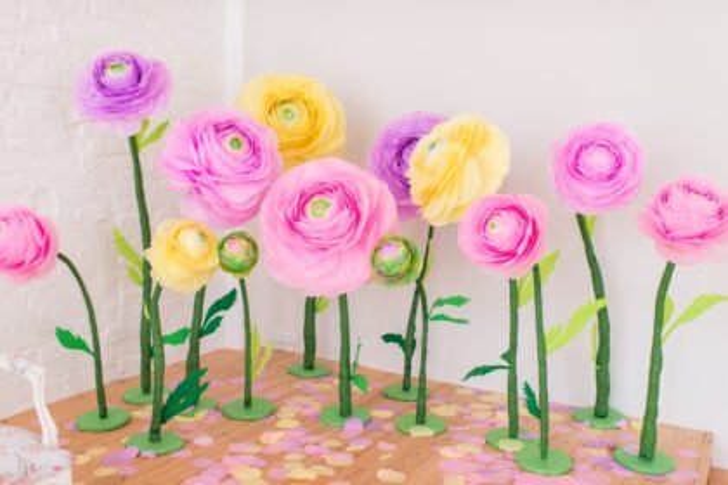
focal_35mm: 35
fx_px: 708
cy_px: 242
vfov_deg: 37.9
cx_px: 364
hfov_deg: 54.4
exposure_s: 1/2000
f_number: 2
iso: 400
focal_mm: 35
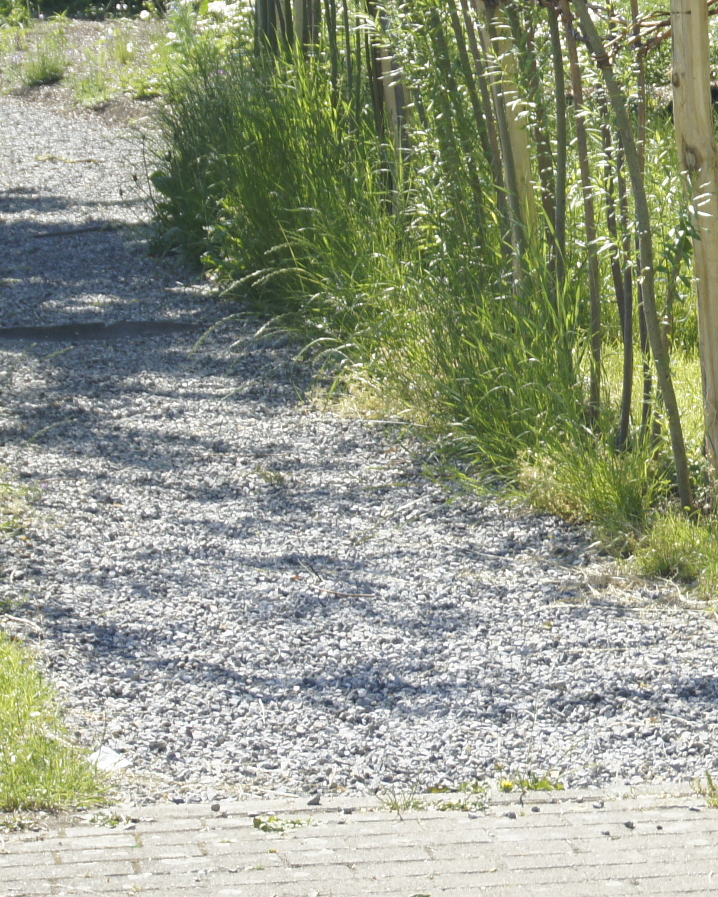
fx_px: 4754
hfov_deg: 8.5
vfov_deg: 10.7
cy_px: 99
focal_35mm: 179
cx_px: 934
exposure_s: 1/250
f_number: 8
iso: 250
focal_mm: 42
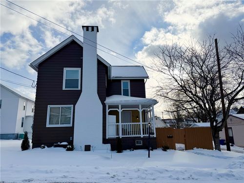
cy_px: 92
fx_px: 169
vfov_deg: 56.8
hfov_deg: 71.6
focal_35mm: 24
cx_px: 122
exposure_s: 1/10309
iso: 80
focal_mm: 6.76
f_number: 1.78
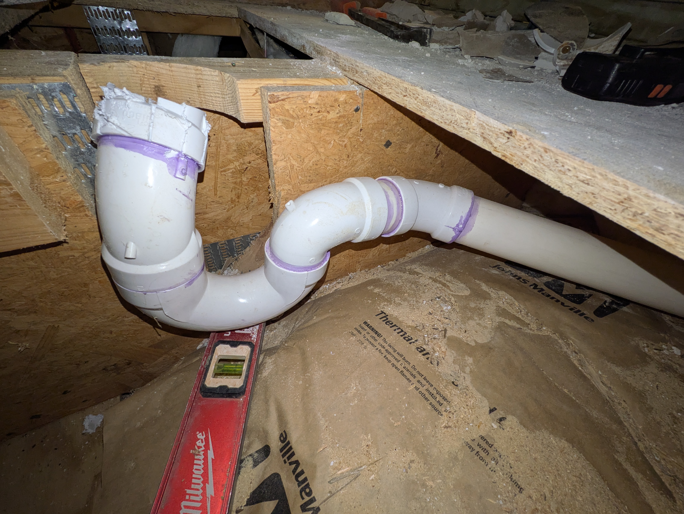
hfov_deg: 102.0
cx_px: 342
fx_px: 277
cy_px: 257
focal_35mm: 14
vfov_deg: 85.7
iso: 156
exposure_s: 1/60
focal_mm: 1.83
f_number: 2.2
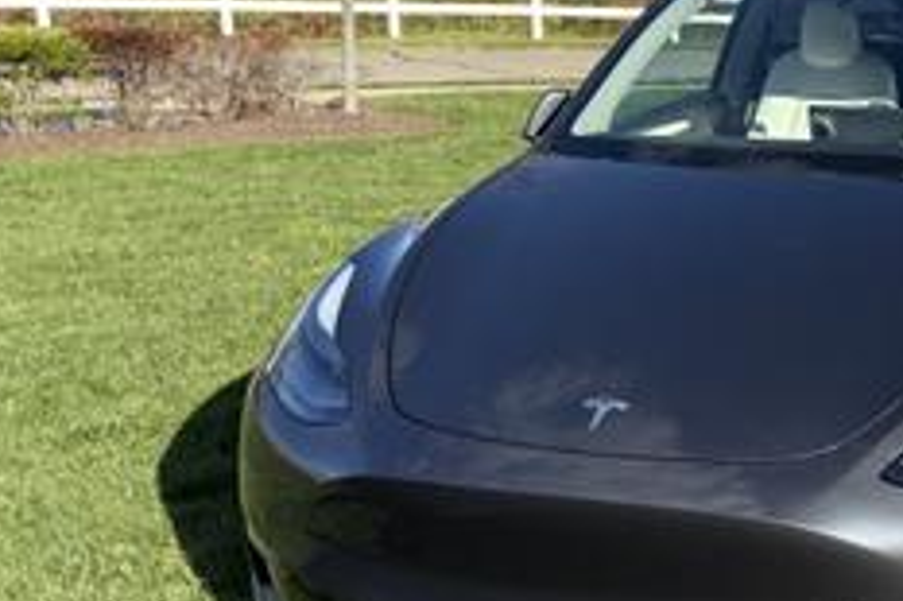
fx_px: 1354
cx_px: 915
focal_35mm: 54
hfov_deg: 33.6
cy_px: 306
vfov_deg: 25.0
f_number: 1.78
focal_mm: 6.76
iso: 80
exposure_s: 1/2801
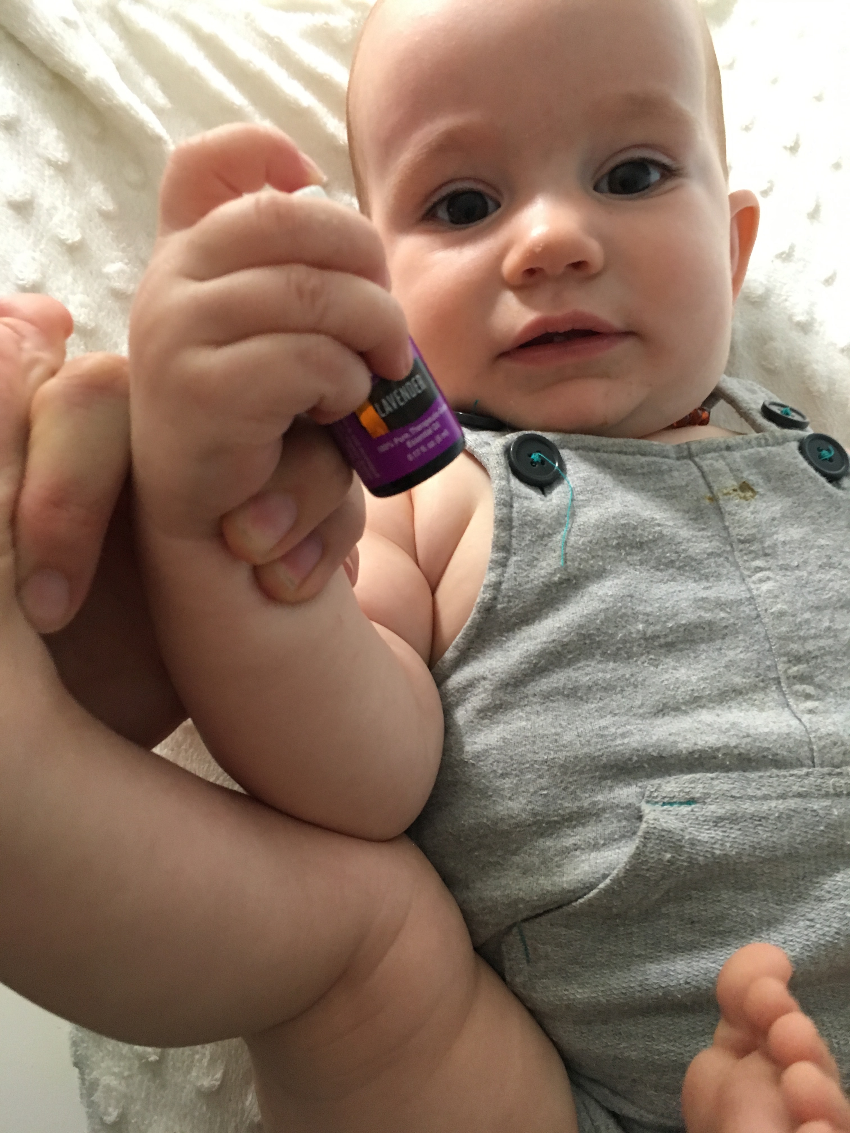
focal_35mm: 29
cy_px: 566
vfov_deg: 61.7
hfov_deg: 48.2
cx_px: 425
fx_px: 949
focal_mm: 4.15
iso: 200
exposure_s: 1/24
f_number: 2.2
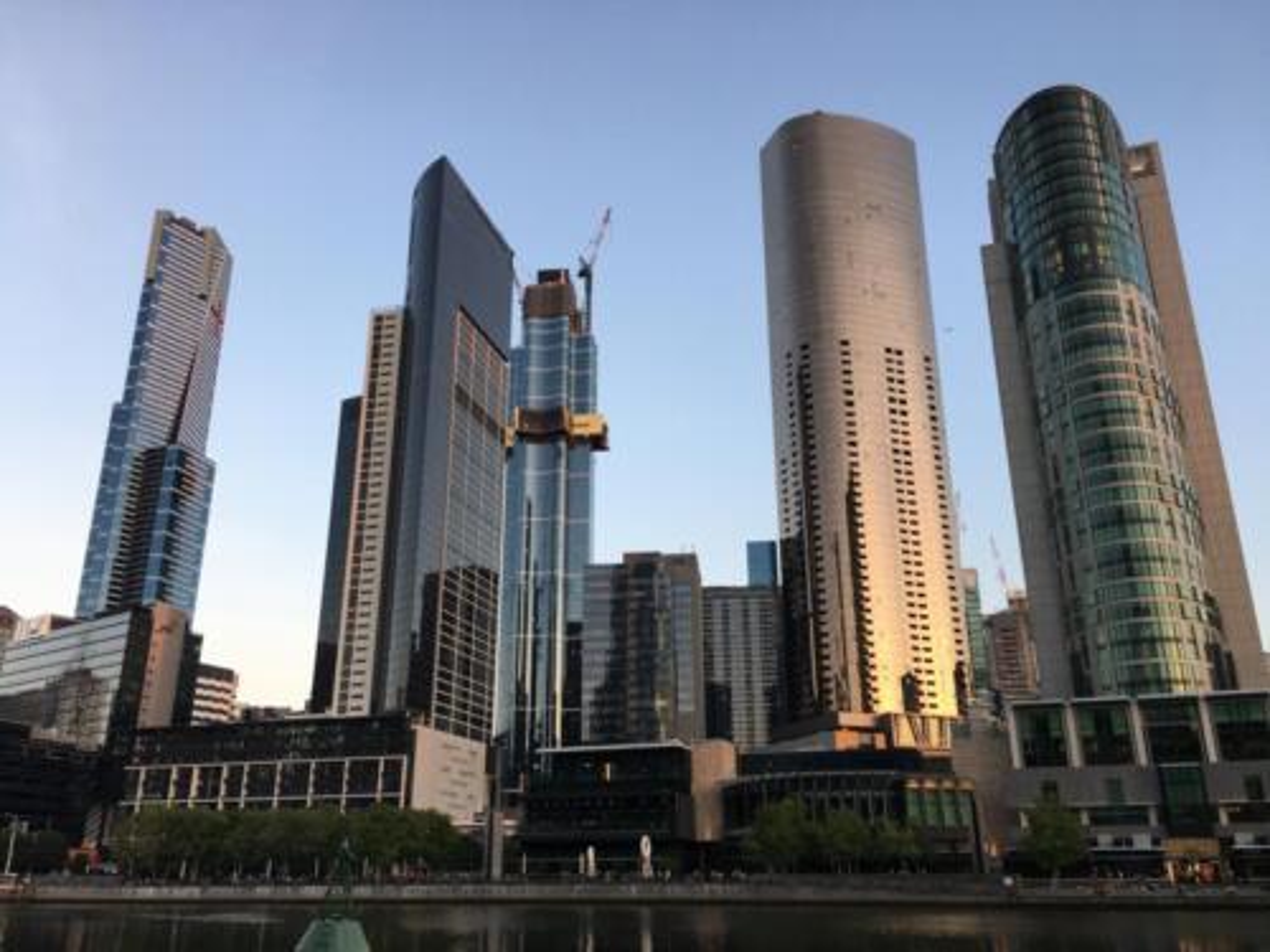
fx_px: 1064
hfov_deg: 61.7
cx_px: 635
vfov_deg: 48.2
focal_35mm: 29
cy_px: 476
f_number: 2.2
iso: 32
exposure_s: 1/100
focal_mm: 4.15
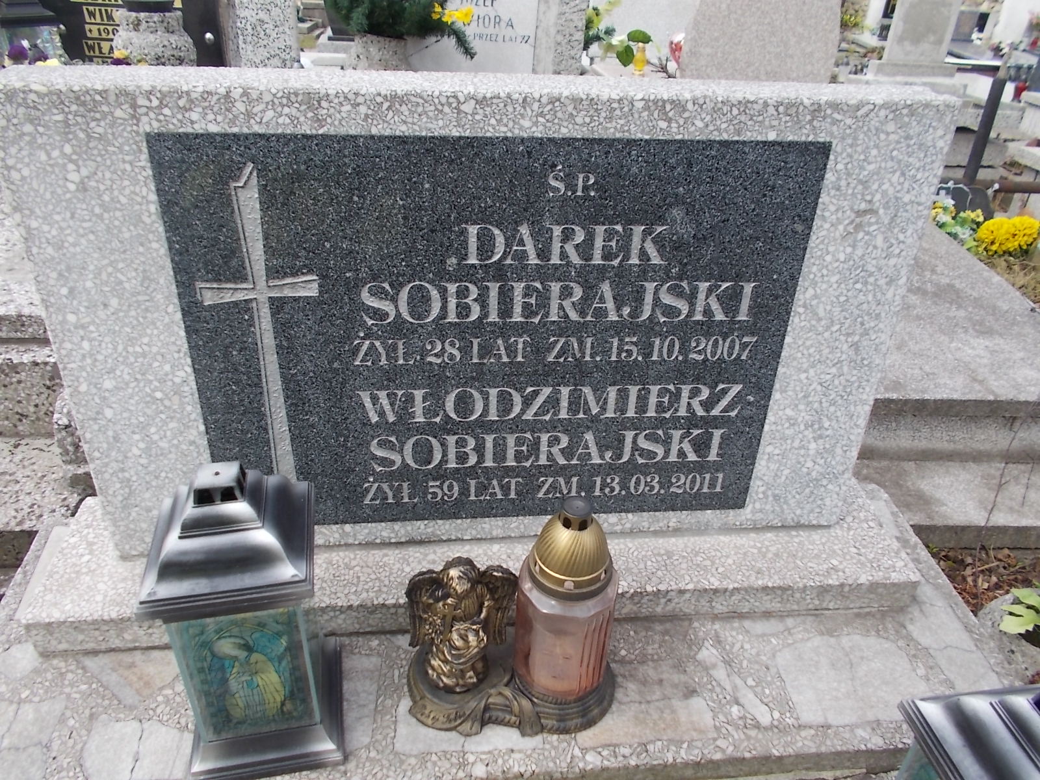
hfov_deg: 67.3
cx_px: 520
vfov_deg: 53.1
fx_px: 781
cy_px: 390
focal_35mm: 26
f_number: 3.2
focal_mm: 4.6
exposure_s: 1/400
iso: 80
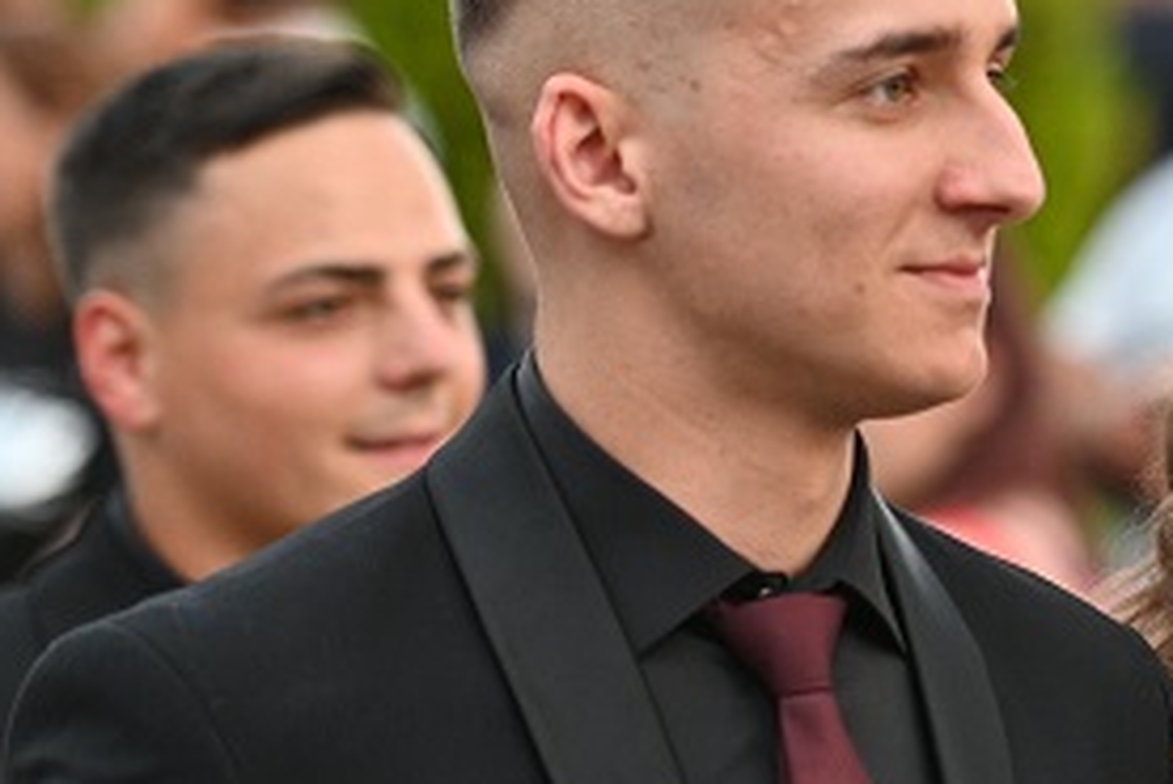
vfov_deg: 3.8
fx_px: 11768
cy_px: 407
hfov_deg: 5.7
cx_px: 1503
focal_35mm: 361
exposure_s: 1/800
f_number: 2.8
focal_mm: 125
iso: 800
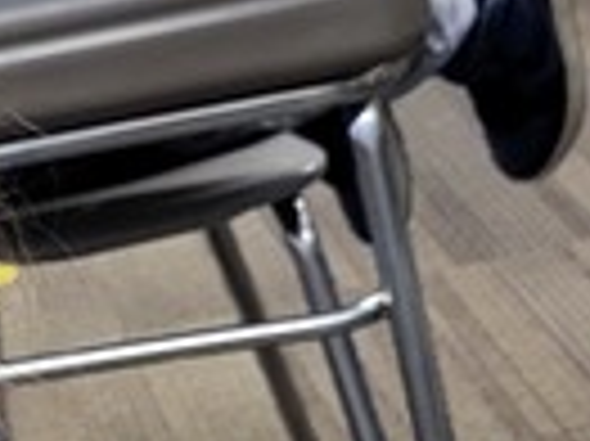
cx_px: -775
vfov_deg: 7.1
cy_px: 860
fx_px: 3457
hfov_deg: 8.9
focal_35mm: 203
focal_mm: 5.4
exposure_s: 1/40
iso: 250
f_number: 1.8
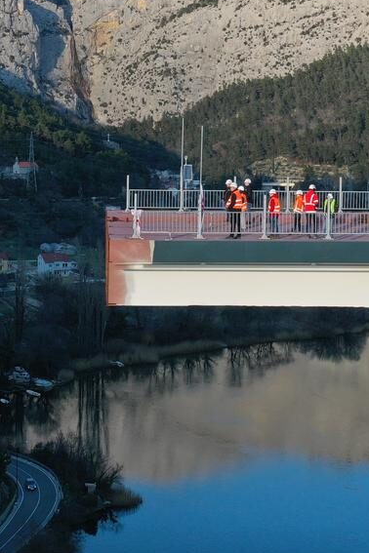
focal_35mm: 79
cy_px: 178
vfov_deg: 25.5
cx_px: 202
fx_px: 1215
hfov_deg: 17.3
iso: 100
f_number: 4.5
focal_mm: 10.26
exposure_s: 1/320
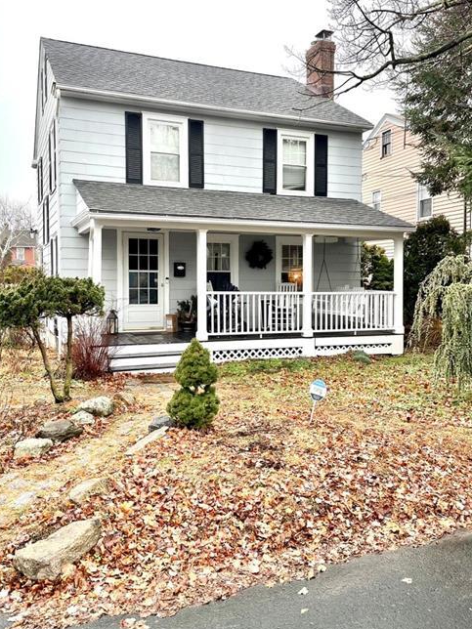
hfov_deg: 45.4
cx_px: 238
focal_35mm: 31
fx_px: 564
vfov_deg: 58.3
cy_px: 307
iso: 32
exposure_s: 1/186
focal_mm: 4.2
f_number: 1.6
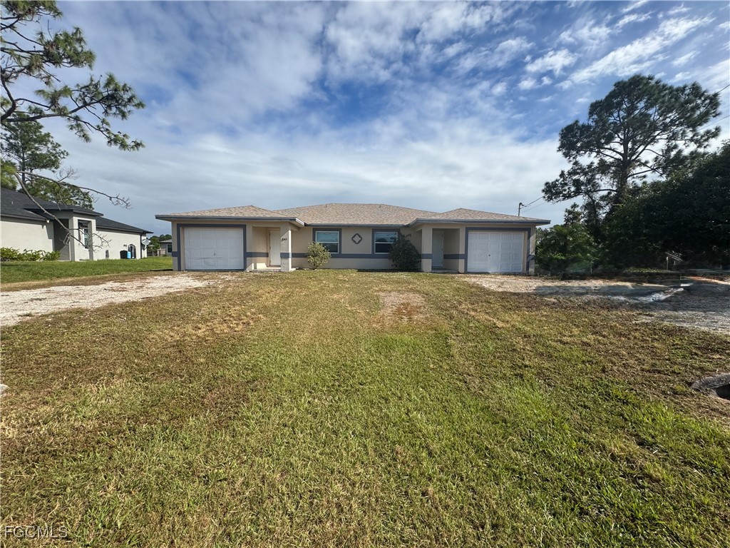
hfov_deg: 102.1
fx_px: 295
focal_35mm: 14
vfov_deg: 85.7
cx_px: 365
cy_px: 274
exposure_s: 1/2342
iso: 50
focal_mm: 2.22
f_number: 2.2
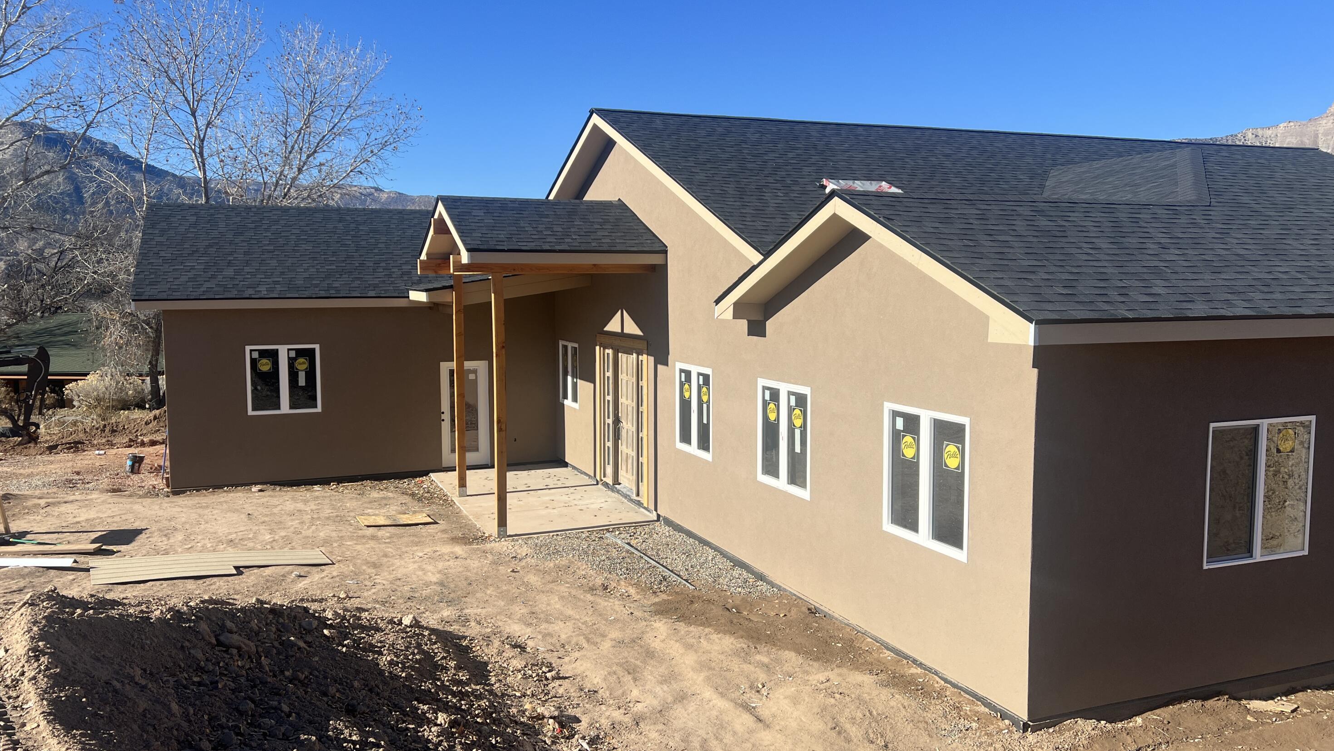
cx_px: 653
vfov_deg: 40.2
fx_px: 1026
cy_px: 380
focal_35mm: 29
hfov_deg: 66.1
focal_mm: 5.7
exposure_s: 1/4630
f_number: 1.5
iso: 50
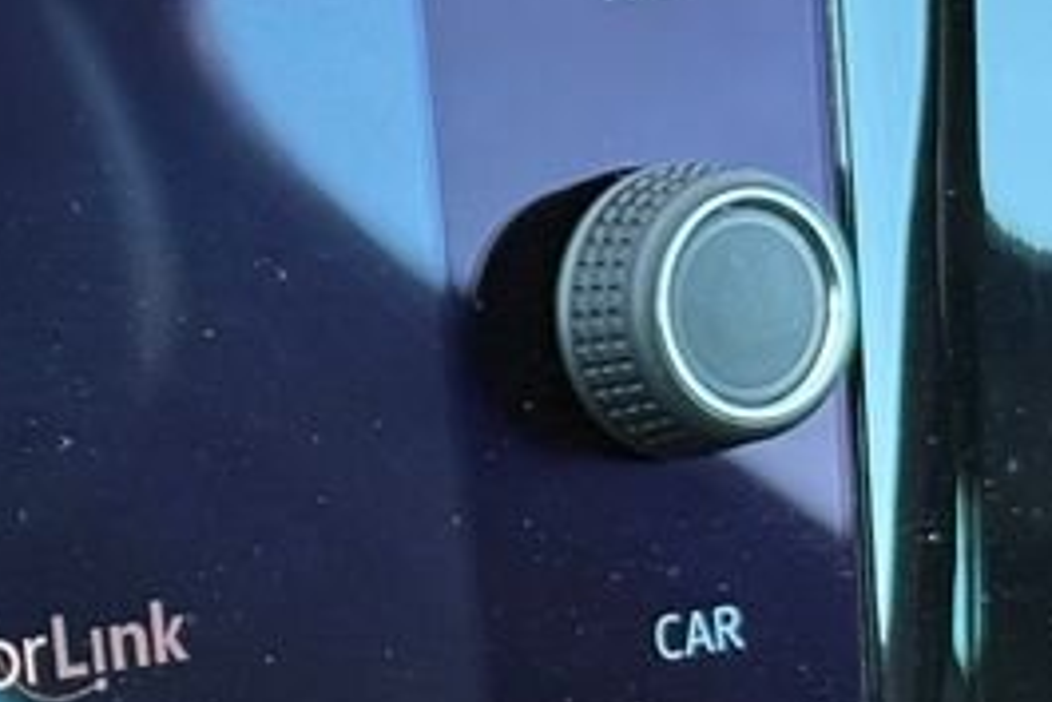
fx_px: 5643
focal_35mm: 193
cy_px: 666
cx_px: -762
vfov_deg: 7.1
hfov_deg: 10.1
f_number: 1.78
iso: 200
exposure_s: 1/60
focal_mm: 6.76
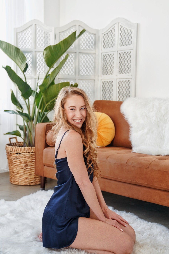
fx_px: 338
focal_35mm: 48
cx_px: 81
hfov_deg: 28.1
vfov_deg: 41.1
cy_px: 127
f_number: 3.5
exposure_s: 1/200
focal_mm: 43
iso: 200
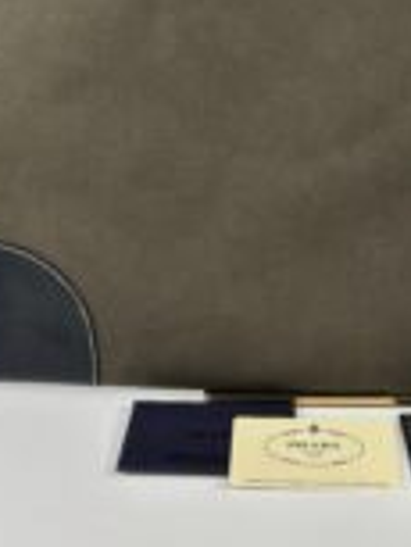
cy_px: 14
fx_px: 1075
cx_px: 311
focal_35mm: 68
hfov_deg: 21.5
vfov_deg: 27.1
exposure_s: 1/124
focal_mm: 5.7
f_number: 1.5
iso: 32
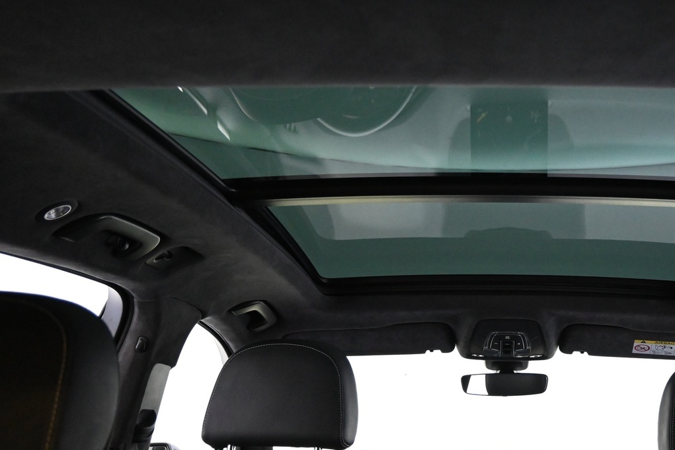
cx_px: 509
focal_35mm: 46
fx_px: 870
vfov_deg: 29.0
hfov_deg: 41.1
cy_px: 229
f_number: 3.8
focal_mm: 19.5
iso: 3200
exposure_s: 1/30
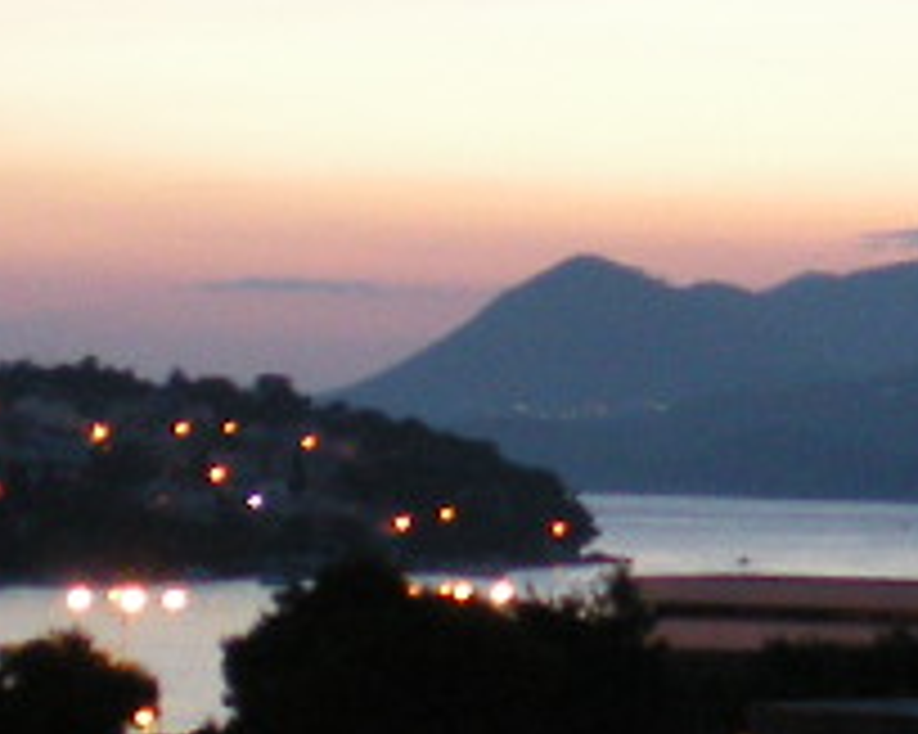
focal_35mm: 186
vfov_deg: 8.3
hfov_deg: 10.3
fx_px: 5051
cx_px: 1004
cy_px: 347
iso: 200
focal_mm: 6.3
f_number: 3.1
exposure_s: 1/9.7
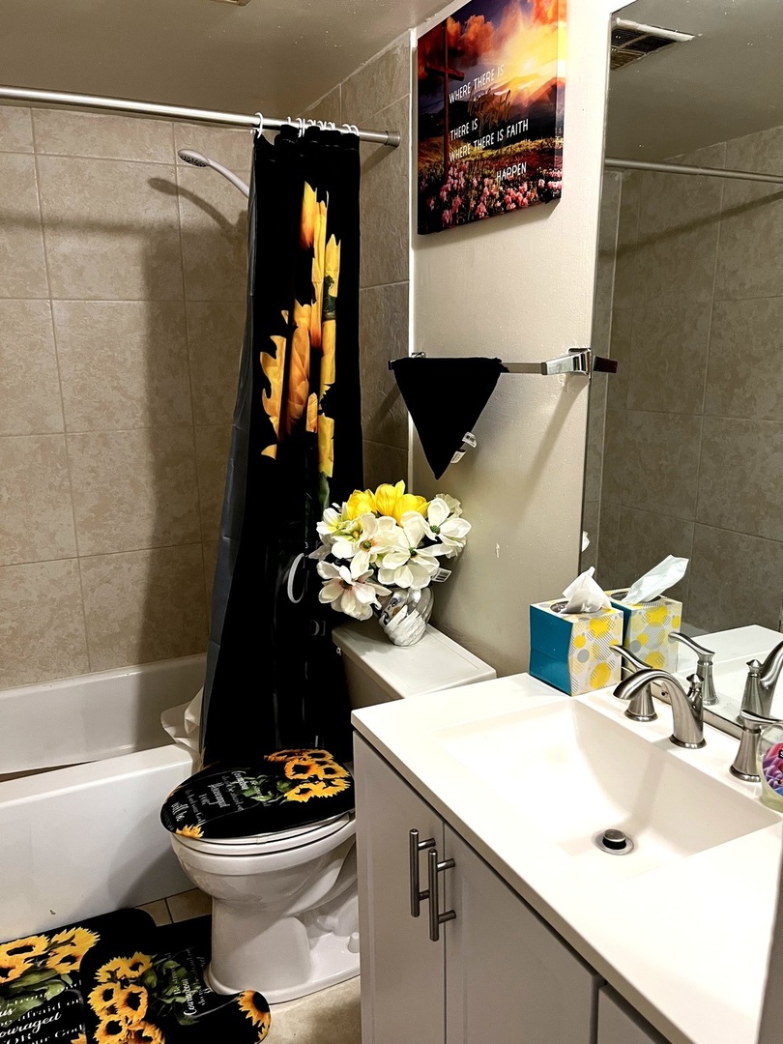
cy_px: 522
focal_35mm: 26
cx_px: 392
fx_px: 784
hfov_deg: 53.1
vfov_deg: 67.3
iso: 250
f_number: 1.6
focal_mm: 5.1
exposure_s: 1/60
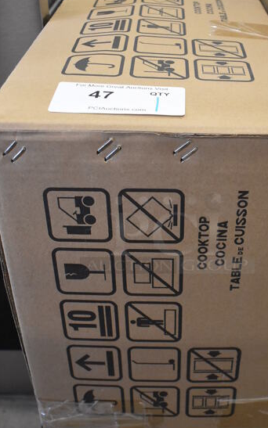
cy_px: 233
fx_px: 537
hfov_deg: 27.9
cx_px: 168
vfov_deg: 43.4
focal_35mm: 46
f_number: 3.5
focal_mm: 18
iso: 2500
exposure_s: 1/125
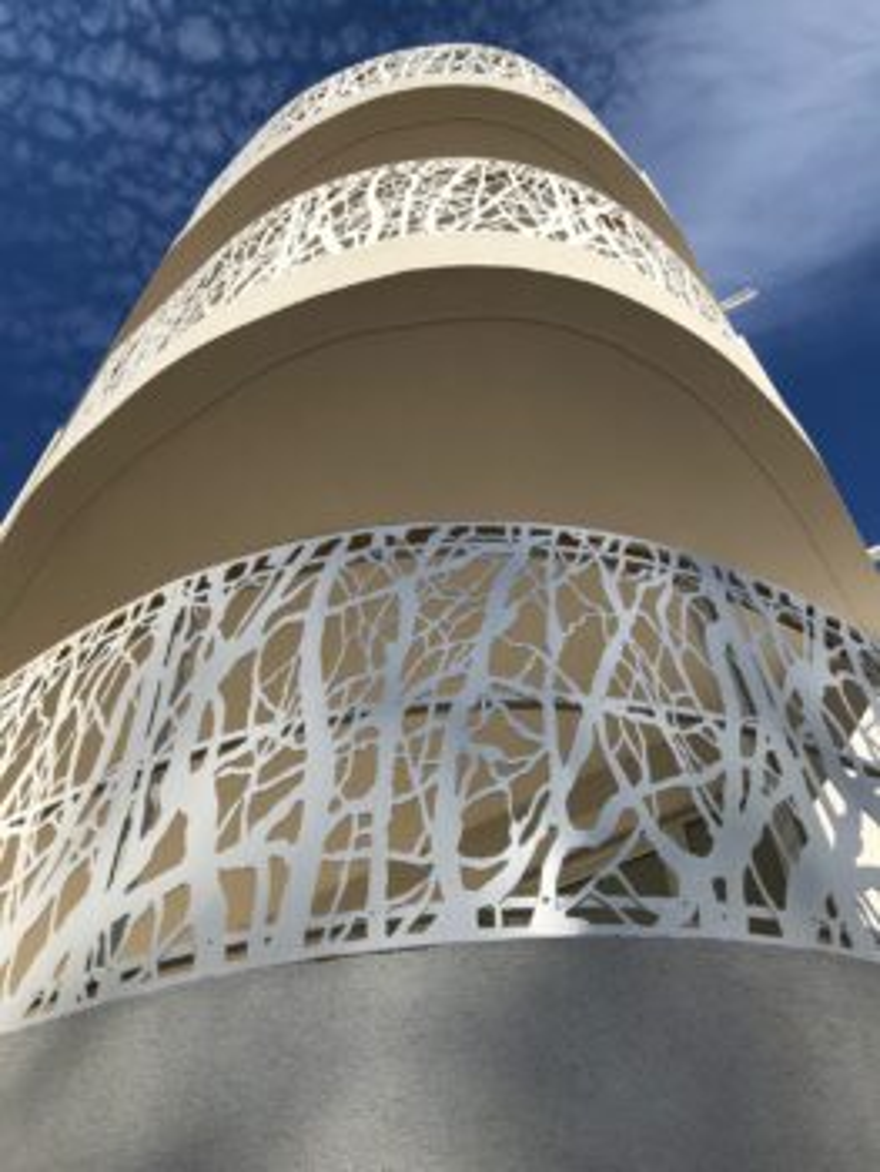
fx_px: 948
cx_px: 440
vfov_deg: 63.4
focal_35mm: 28
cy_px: 586
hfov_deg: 49.8
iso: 20
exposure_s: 1/3425
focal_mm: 3.99
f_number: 1.8
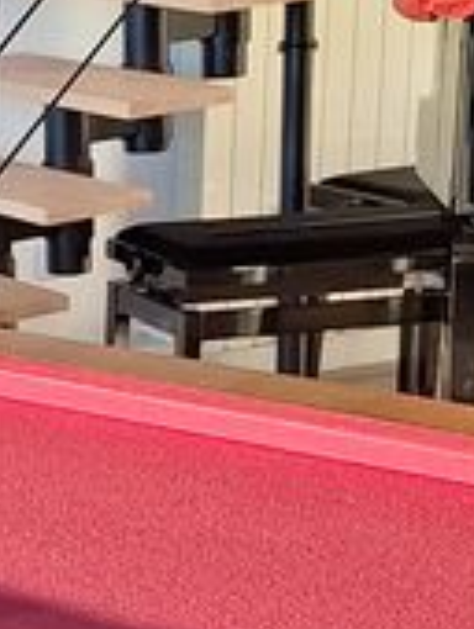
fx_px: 2459
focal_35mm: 135
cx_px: -281
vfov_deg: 14.6
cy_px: 340
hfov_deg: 10.6
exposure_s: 1/179
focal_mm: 5.54
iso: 40
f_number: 1.8
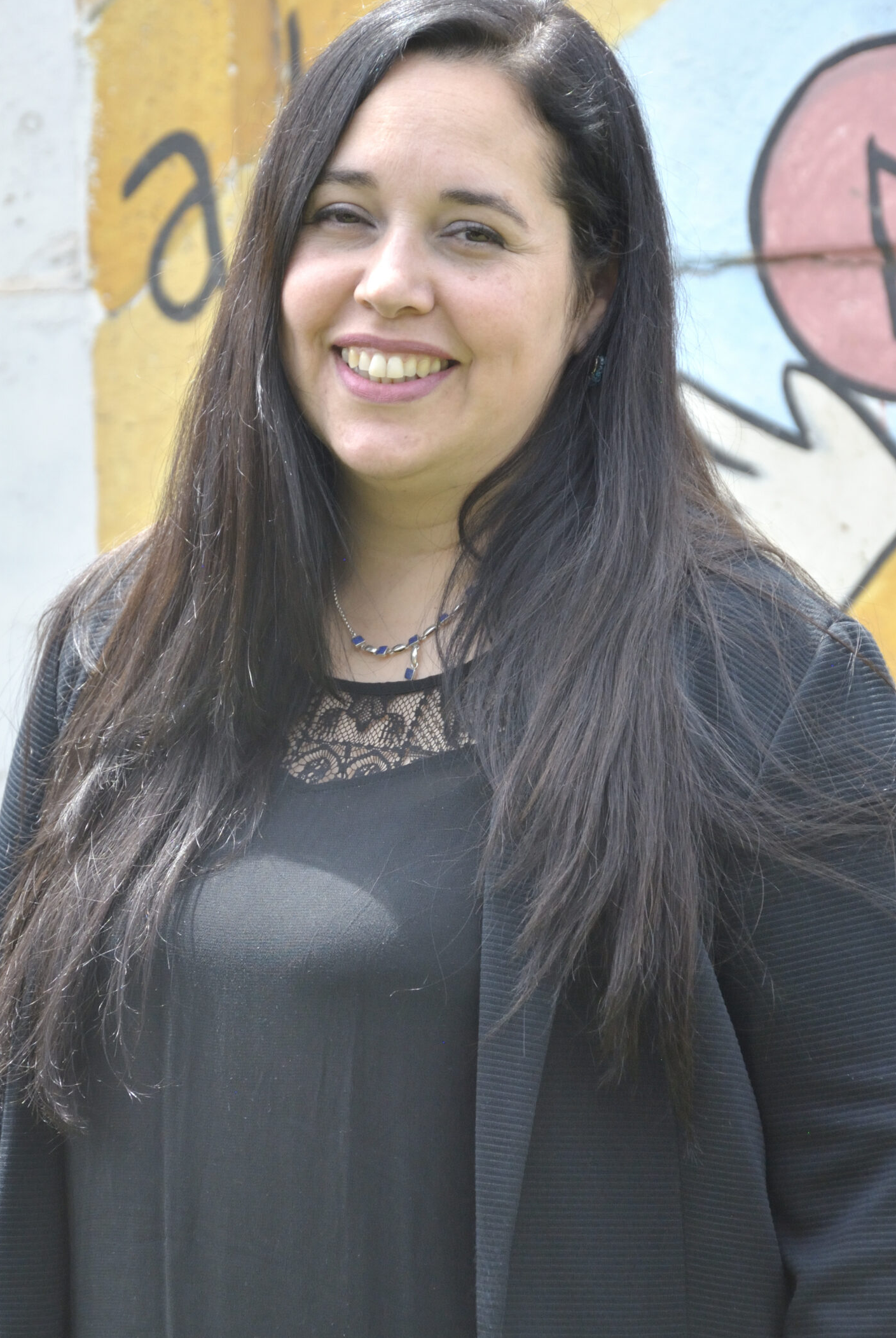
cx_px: 389
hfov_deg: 7.2
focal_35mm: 192
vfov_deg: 10.7
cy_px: 644
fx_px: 7131
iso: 450
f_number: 5.6
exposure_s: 1/320
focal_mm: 105
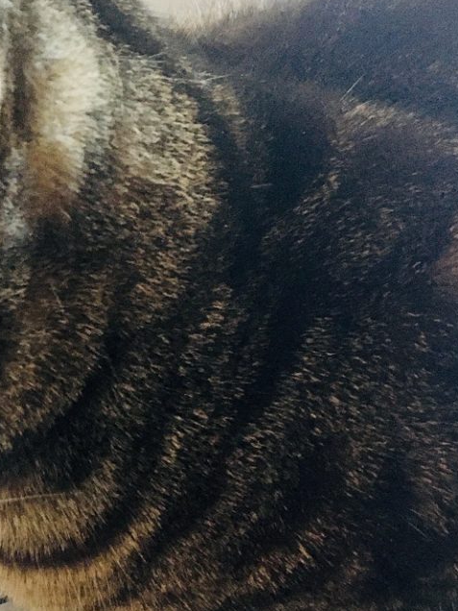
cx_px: 23
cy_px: 561
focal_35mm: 70
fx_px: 1235
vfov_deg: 26.7
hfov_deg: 20.5
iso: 200
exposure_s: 1/15
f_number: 2.2
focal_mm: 4.15
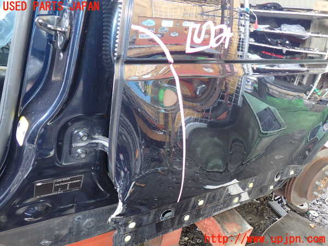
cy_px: 123
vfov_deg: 46.8
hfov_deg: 60.0
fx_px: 284
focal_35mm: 30
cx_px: 164
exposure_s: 1/30
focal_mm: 5.4
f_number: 2.3
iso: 200
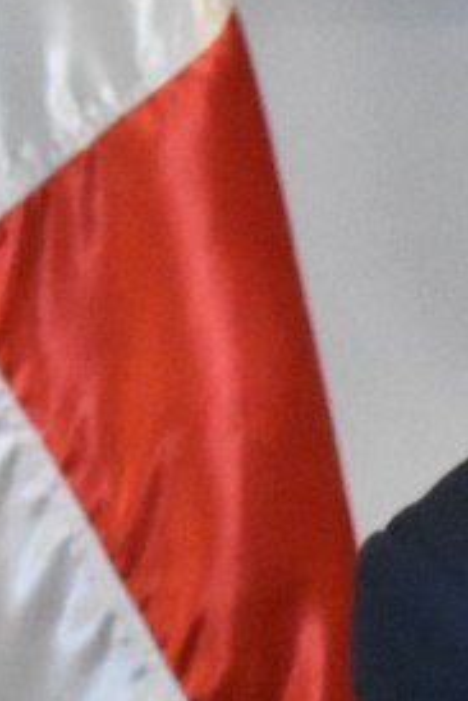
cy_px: 778
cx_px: 1933
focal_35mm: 487
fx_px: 9483
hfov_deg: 2.7
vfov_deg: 4.2
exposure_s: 1/250
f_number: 5.6
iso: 8000
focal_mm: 55
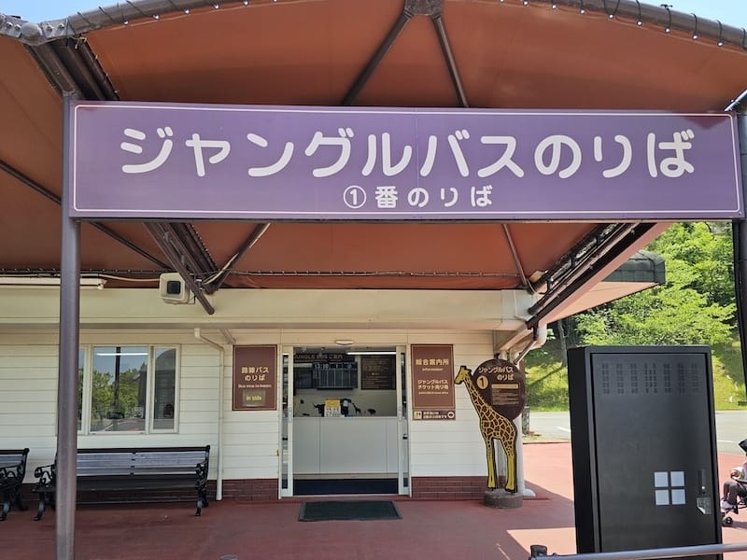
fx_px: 496
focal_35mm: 23
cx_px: 374
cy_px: 280
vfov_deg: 58.9
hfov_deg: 73.9
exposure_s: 1/251
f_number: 1.7
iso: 10
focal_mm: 6.3
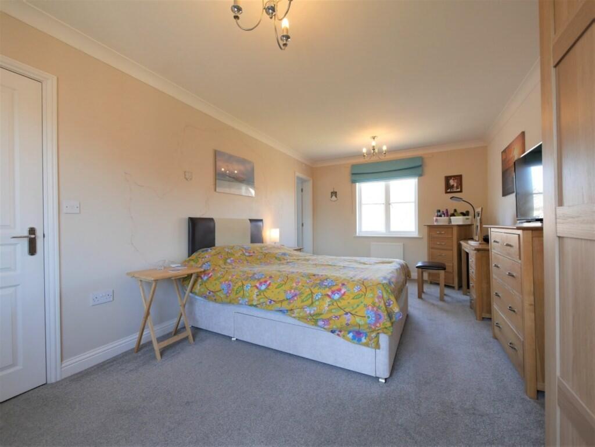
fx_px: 241
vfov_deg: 85.7
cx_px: 298
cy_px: 224
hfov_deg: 102.0
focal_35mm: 14
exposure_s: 1/60
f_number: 4
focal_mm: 7
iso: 400
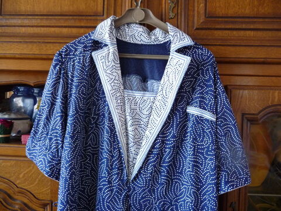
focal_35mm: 28
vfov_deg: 49.7
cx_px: 140
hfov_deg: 63.4
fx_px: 227
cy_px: 106
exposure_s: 1/13
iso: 400
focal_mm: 4.7
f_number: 3.3
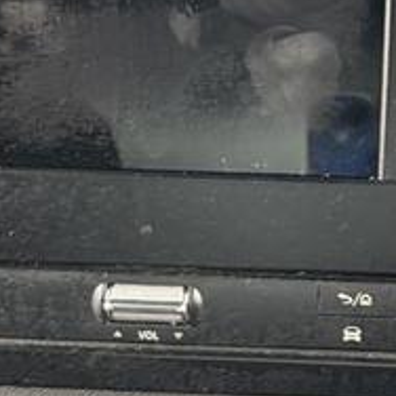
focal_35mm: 59
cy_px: 185
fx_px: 764
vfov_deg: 29.1
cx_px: 318
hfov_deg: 28.4
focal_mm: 2.22
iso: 200
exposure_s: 1/72
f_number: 2.2
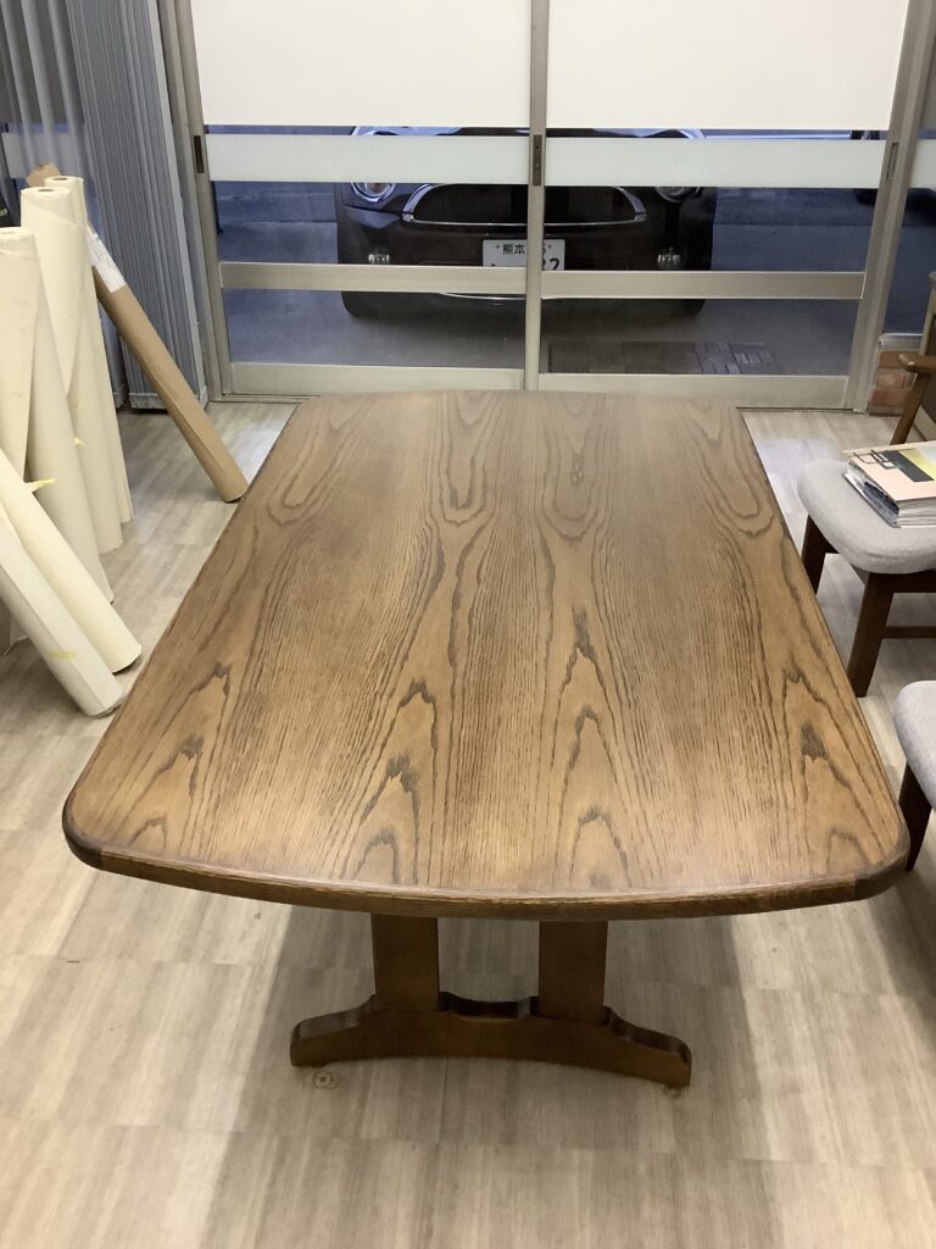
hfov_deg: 45.4
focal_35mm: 31
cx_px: 468
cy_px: 624
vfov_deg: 58.4
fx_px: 1118
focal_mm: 3.3
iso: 400
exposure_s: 1/60
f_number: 2.4
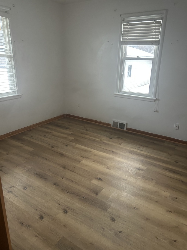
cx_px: 94
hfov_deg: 53.1
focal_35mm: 26
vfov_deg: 67.3
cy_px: 125
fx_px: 187
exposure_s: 1/60
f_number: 1.5
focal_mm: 5.7
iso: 250
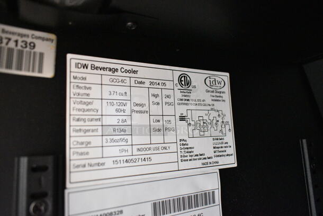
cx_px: 162
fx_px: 242
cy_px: 108
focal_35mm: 27
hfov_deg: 67.3
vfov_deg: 48.0
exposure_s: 1/60
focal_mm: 18
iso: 6400
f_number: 4
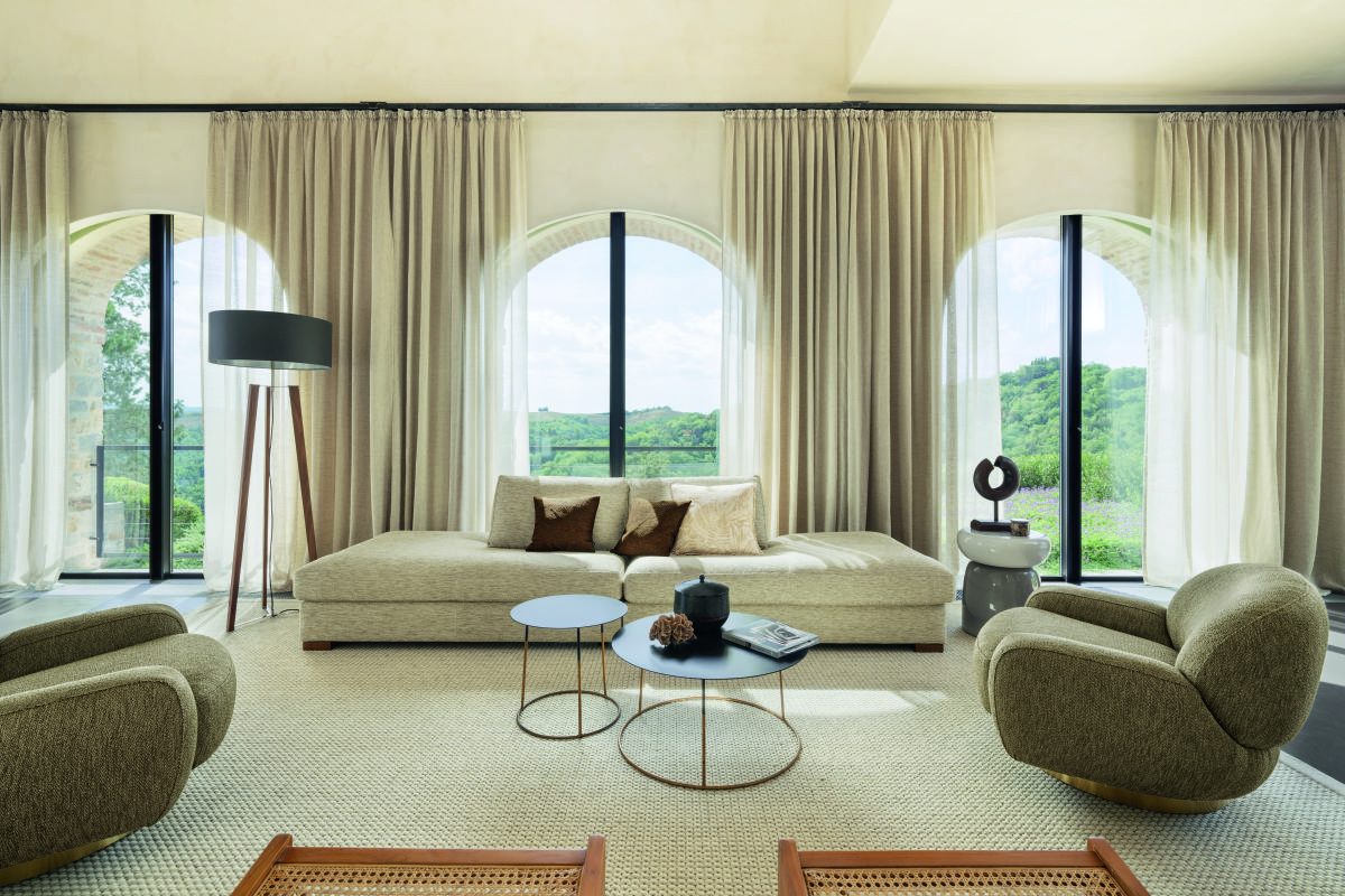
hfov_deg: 93.3
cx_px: 672
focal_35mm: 17
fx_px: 635
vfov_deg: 70.4
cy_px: 448
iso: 100
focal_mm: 17
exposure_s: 1/125
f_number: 10
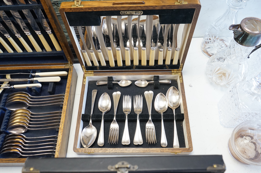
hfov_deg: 65.5
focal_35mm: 28
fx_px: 203
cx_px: 130
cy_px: 86
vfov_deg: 46.3
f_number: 6.3
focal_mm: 28
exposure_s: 1/100
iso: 2500
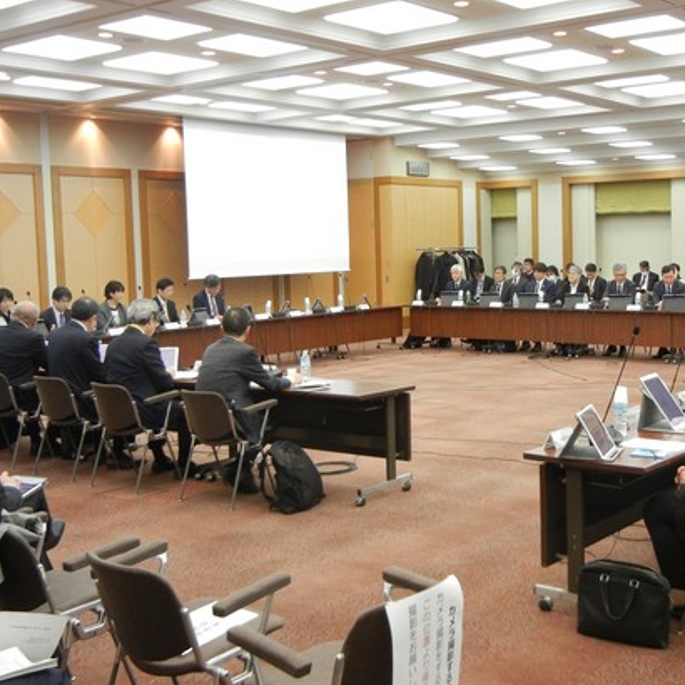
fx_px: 918
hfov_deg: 40.5
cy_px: 349
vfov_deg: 40.9
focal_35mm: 41
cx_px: 446
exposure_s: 1/60
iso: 394
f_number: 3.6
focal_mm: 6.2
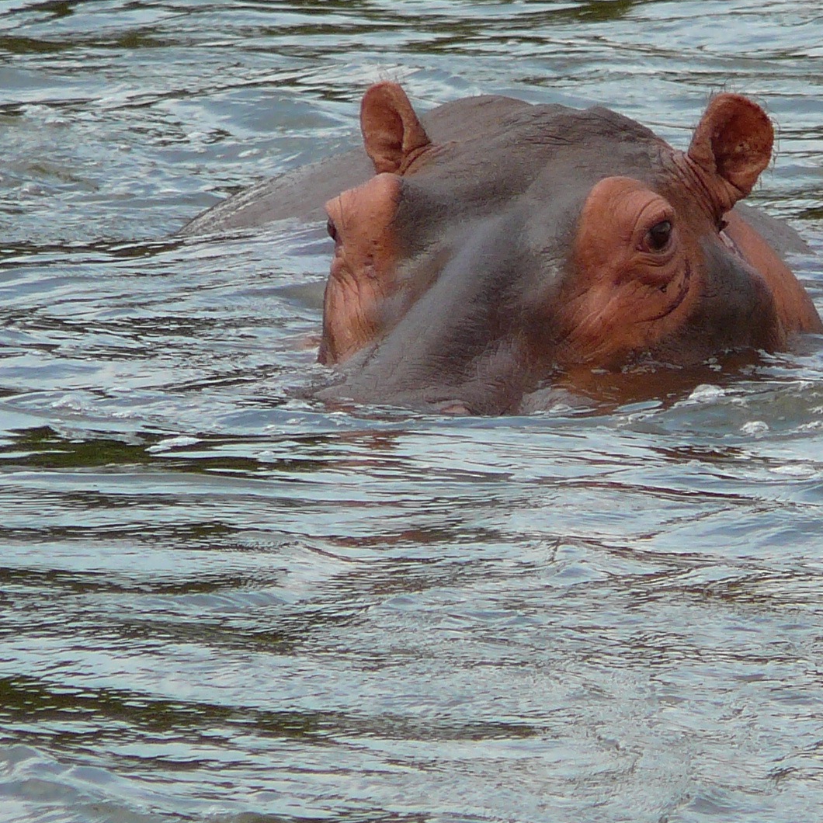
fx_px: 20093
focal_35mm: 747
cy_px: 252
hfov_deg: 2.3
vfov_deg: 2.3
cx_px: 807
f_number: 4.2
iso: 80
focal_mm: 52
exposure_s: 1/400
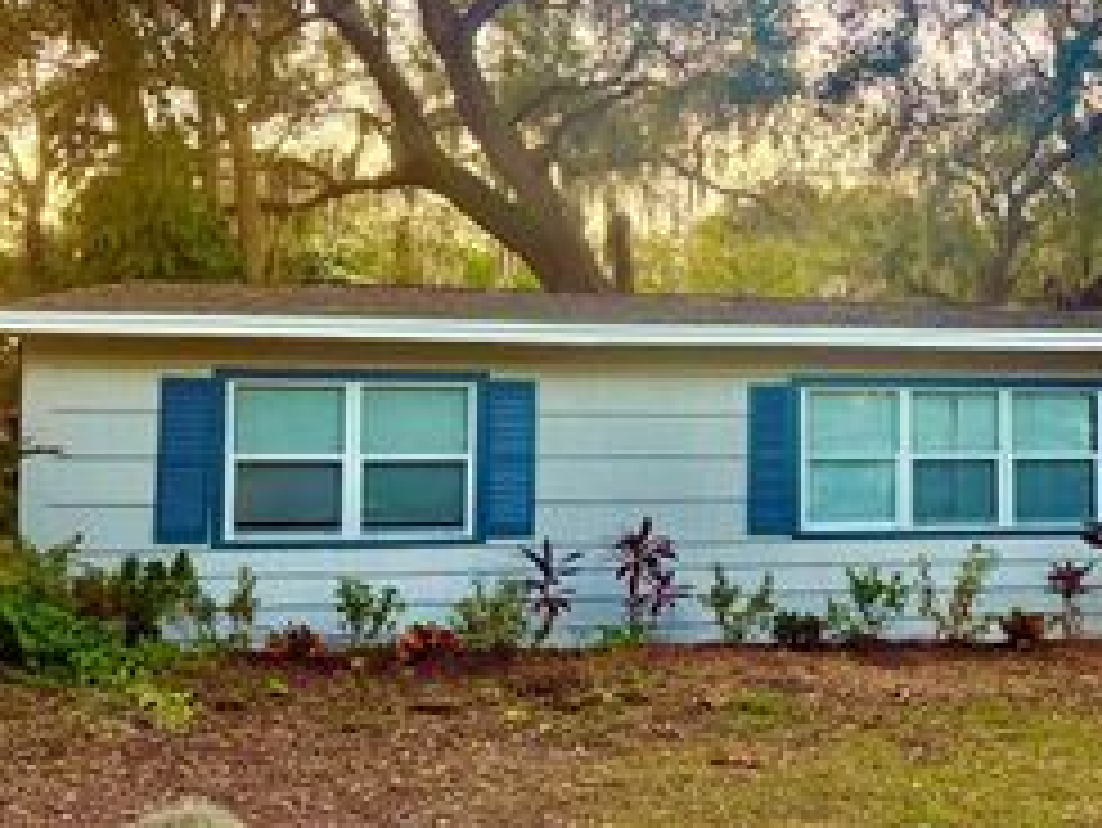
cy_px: 380
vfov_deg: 29.7
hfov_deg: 36.9
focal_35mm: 49
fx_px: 1561
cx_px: 945
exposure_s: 1/220
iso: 200
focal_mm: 6.76
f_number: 1.78
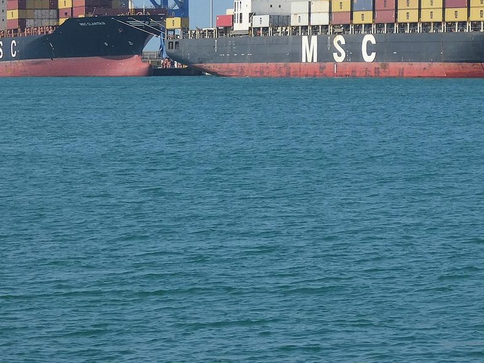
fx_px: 3580
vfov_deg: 5.8
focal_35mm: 256
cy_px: -2
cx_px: 325
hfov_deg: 7.7
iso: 80
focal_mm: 22.4
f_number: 5.2
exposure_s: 1/500
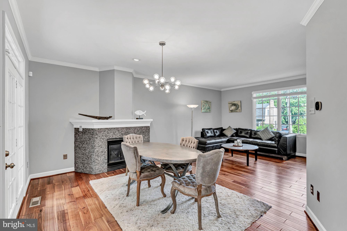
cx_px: 174
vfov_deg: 73.7
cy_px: 116
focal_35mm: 16
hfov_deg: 96.7
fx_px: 154
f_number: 8
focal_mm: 16
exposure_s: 1/15
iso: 400
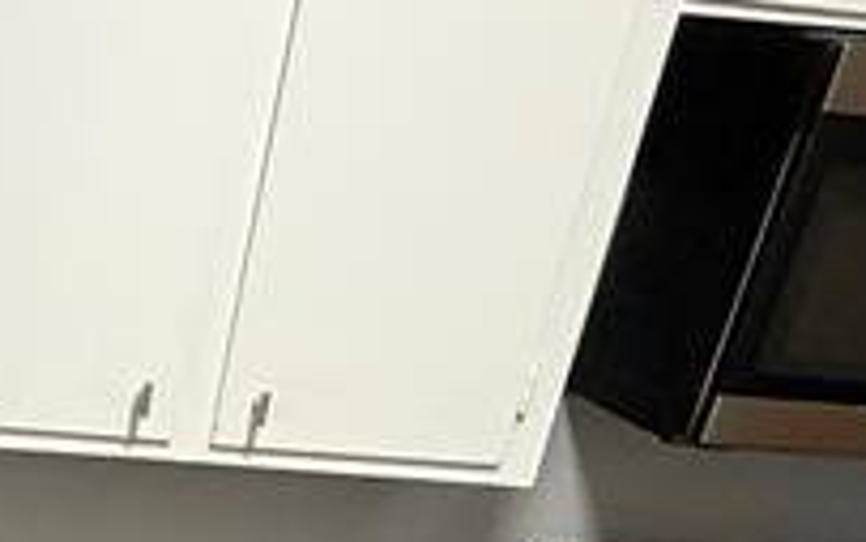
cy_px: 1250
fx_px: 1771
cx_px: -166
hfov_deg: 24.9
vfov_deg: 13.4
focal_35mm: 75
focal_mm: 2.22
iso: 500
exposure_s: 1/60
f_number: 2.2
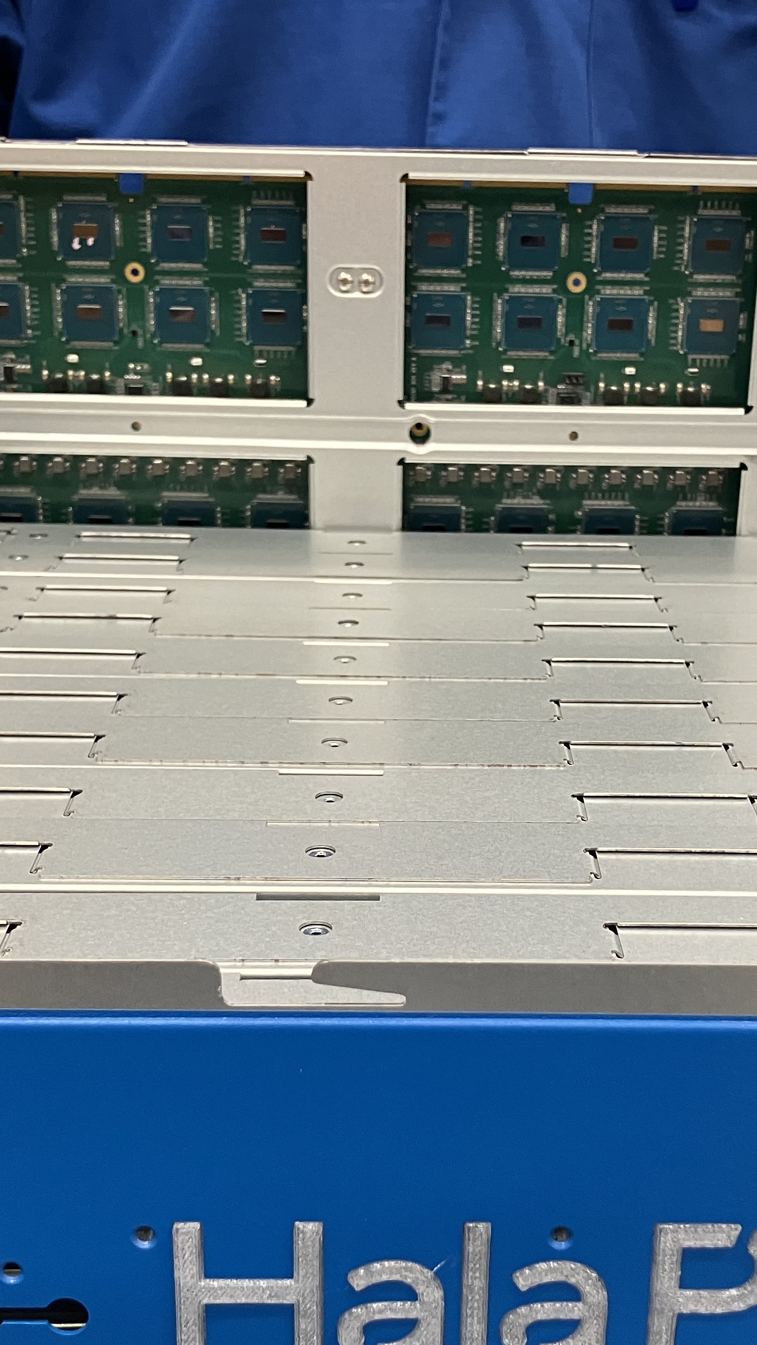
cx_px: 454
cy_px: 806
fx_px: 1784
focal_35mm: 50
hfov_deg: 23.9
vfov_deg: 41.1
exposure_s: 1/60
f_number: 1.8
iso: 125
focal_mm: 3.99
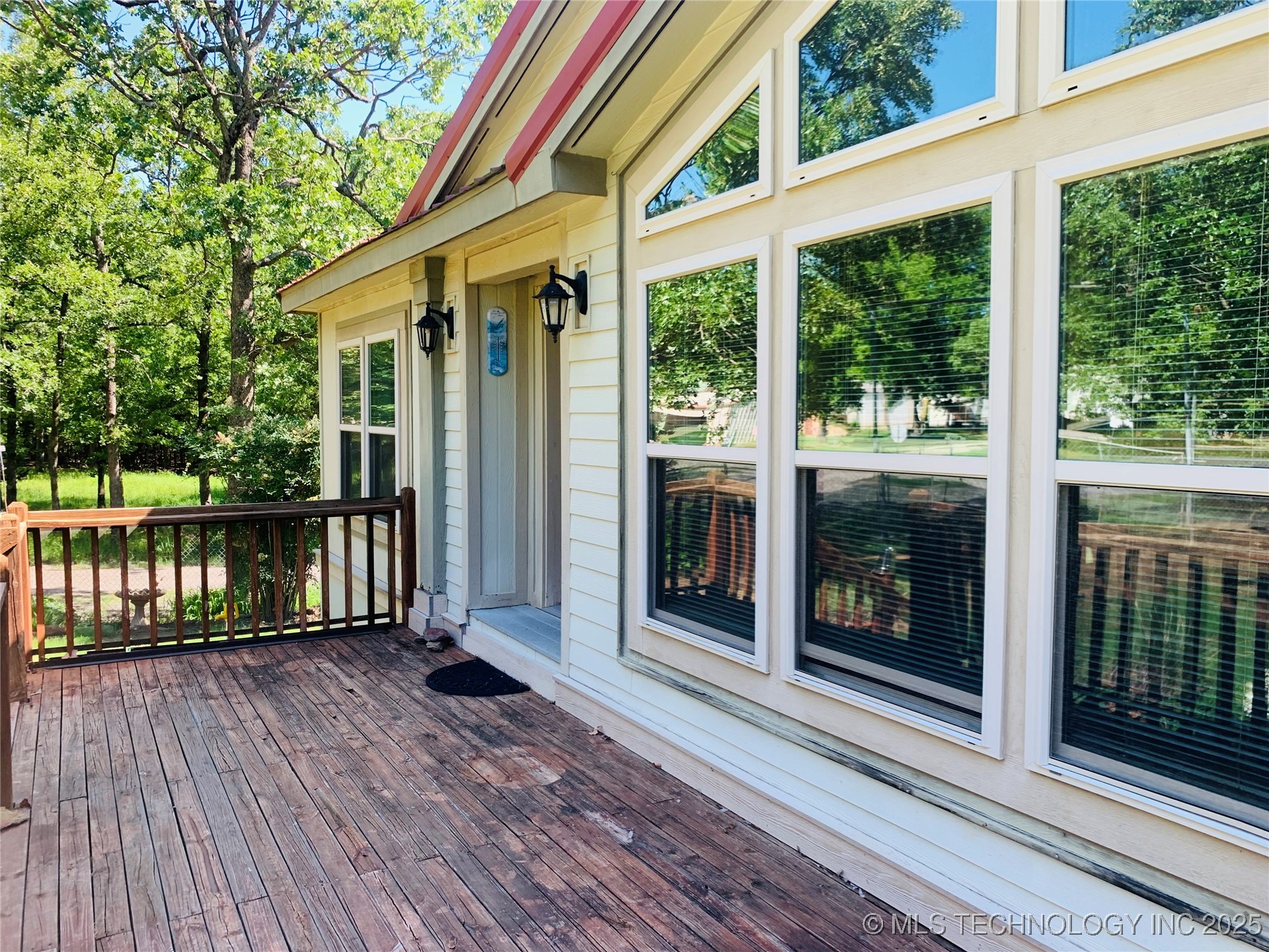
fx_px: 953
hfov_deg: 67.3
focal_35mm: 26
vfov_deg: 53.1
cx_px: 634
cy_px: 476
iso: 25
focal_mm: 4.25
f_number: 1.8
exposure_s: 1/129
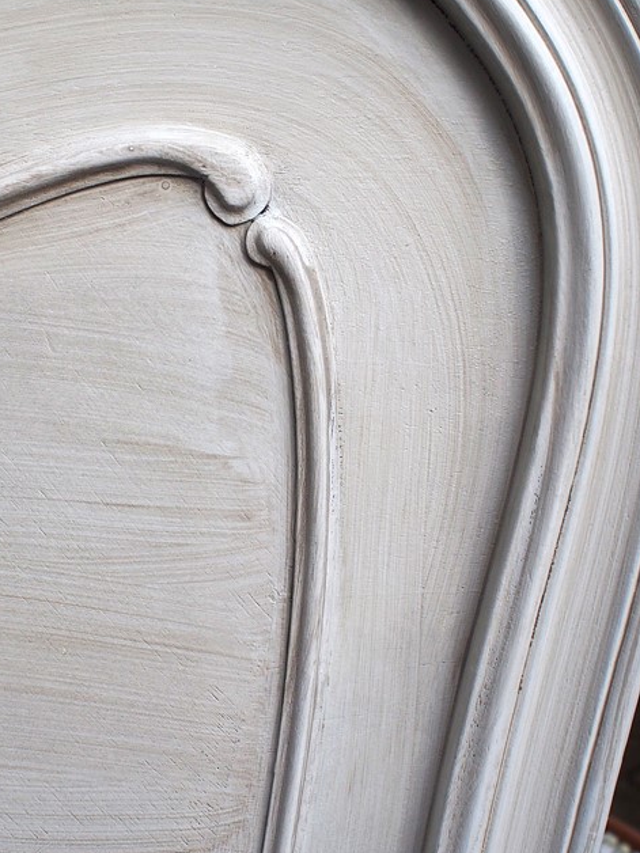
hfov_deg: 22.4
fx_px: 1602
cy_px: 390
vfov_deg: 29.8
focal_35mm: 65
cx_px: 164
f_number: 4.5
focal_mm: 17
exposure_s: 1/500
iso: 200
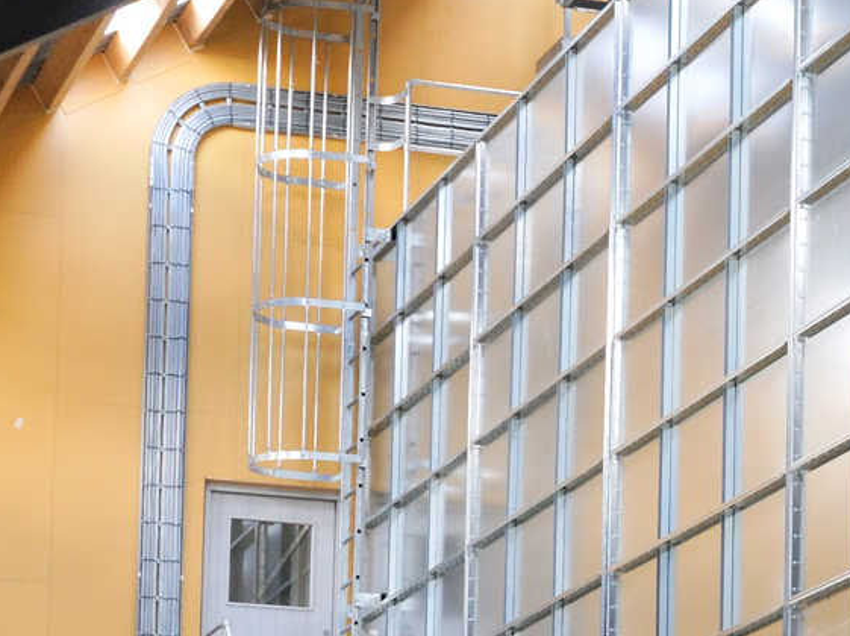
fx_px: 4196
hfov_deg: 11.4
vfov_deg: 8.5
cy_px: 834
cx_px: 956
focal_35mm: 171
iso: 640
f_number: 8
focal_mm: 34
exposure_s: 1/15
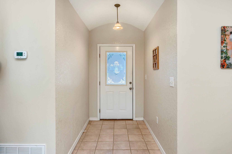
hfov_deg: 81.2
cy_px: 77
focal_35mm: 21
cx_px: 116
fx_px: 135
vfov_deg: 59.4
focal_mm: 21
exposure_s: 1/8
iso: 500
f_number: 9
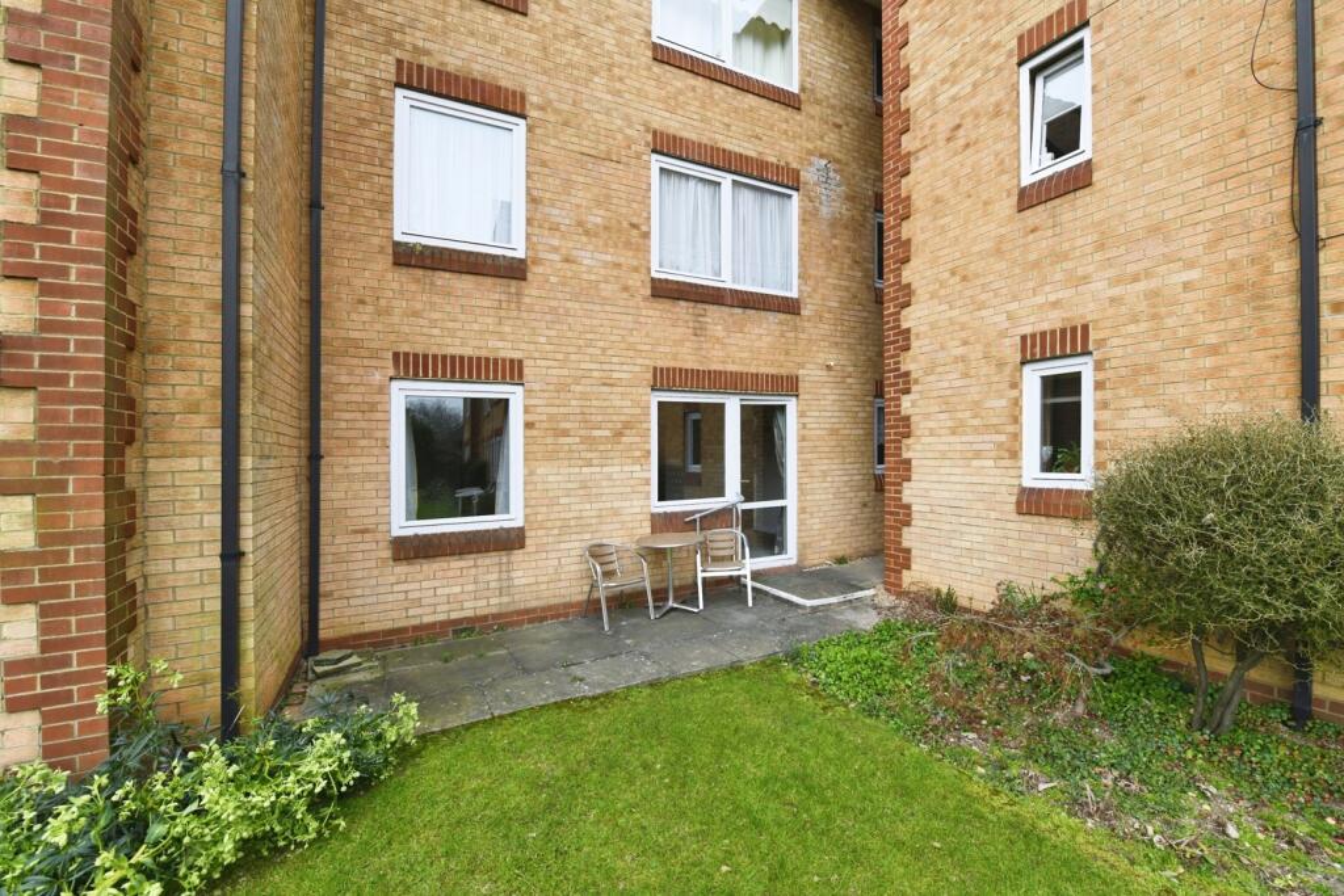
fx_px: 523
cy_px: 448
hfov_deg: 104.2
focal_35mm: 14
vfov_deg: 81.2
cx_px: 672
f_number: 8
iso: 800
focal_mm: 14
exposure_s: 1/640
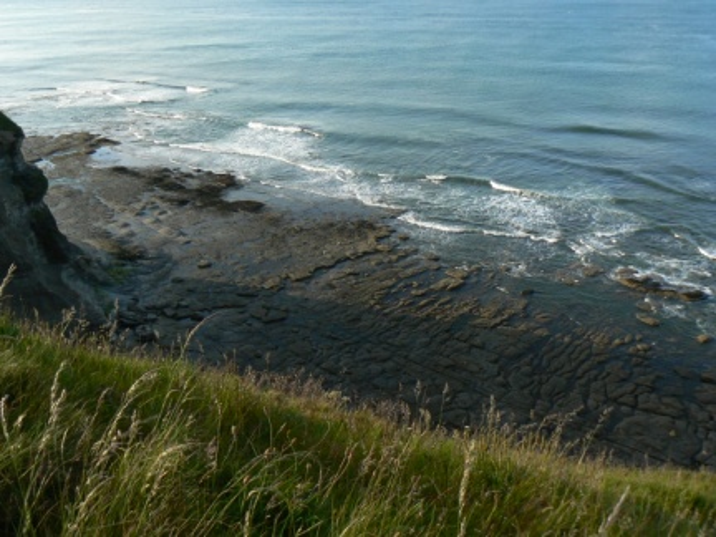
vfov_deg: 39.7
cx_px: 358
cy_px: 268
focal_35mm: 36
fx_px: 745
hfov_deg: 51.4
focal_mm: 6
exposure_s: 1/160
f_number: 5.6
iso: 80
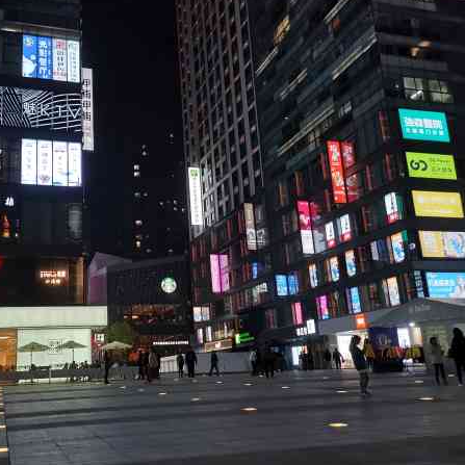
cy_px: 243
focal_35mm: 36
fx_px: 547
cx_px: 155
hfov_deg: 45.4
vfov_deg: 46.0
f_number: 1.8
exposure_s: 1/100
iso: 200
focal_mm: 4.75
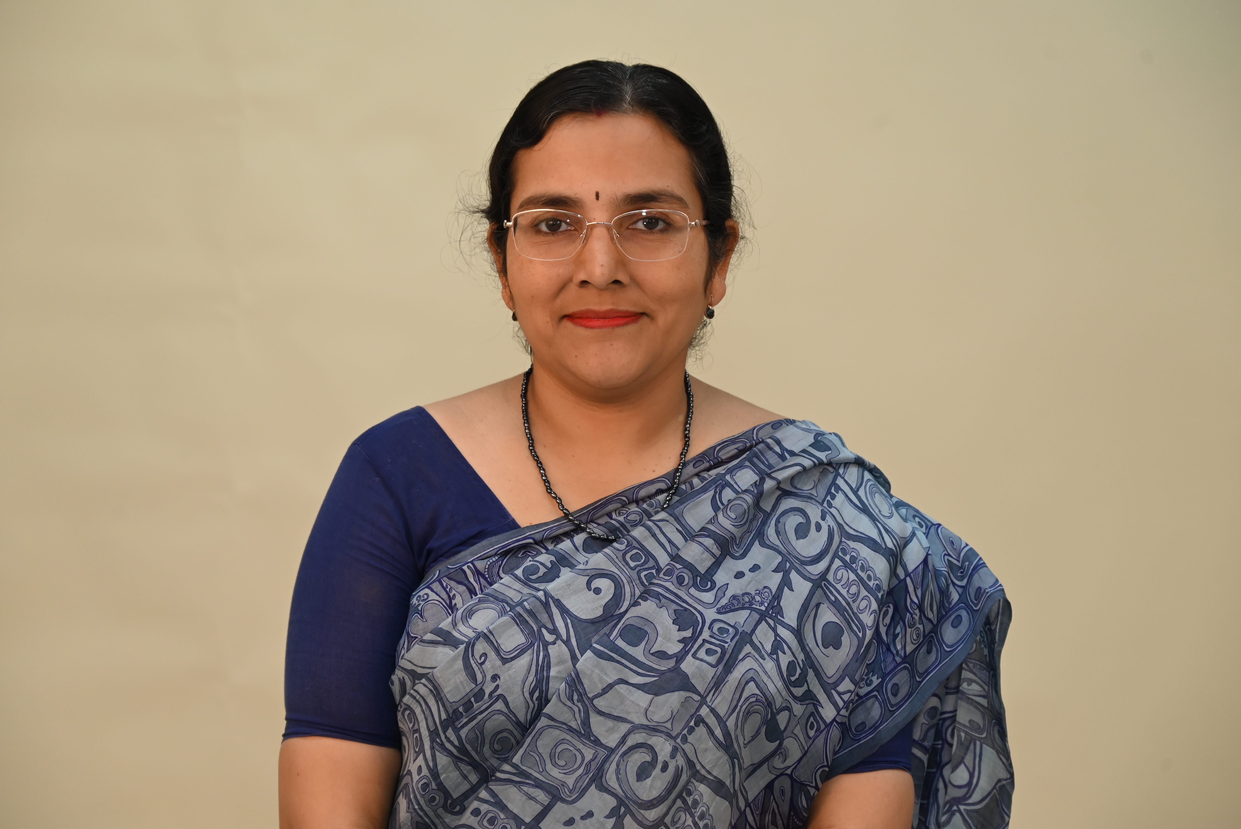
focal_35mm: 95
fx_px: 3276
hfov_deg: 21.5
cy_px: 414
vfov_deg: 14.4
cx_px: 620
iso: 800
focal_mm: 95
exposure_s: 1/60
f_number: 6.3
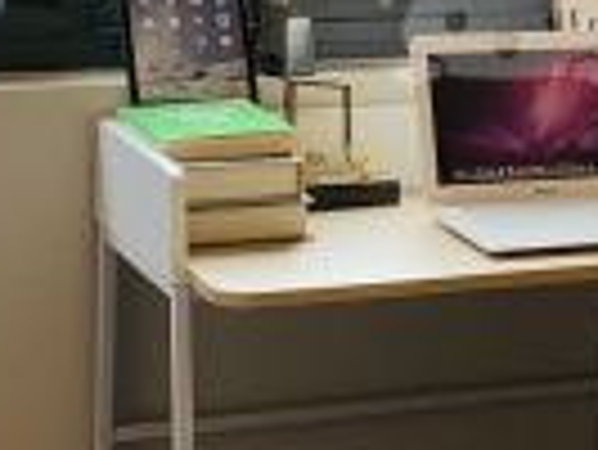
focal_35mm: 156
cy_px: -36
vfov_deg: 9.4
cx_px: 728
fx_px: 2697
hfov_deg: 12.3
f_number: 1.8
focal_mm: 4.25
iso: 80
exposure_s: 1/121
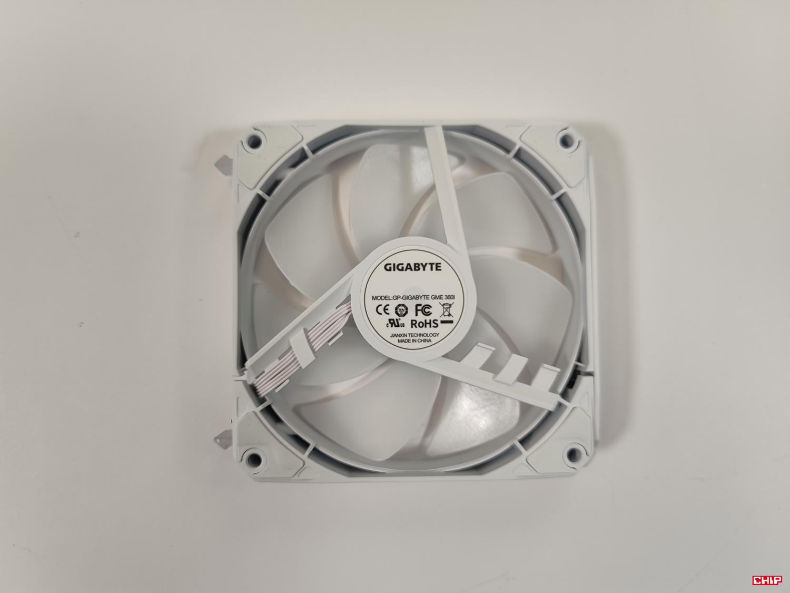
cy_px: 296
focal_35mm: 25
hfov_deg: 69.4
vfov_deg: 54.9
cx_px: 395
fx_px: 571
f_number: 1.85
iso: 54
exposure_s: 1/100
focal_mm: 6.78
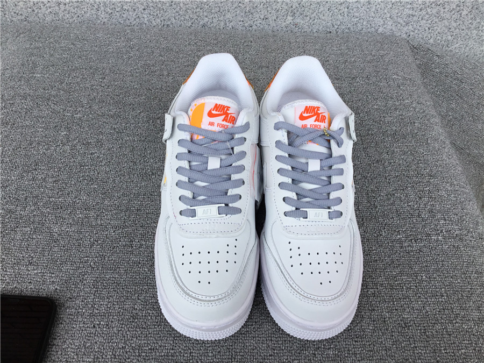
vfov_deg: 45.4
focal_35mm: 31
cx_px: 242
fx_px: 433
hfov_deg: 58.4
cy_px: 182
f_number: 2.4
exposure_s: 1/509
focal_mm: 3.3
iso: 25
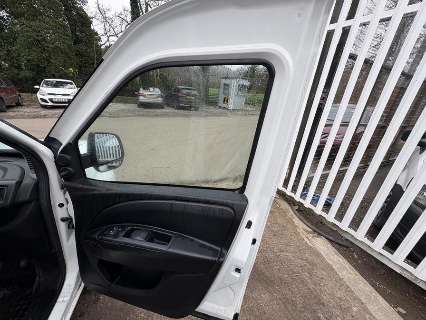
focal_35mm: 14
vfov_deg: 85.7
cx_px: 213
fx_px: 172
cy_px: 160
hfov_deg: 102.1
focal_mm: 2.22
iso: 40
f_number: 2.2
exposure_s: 1/347
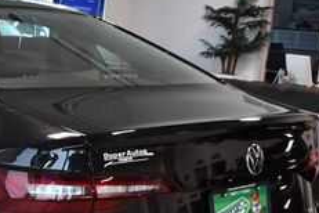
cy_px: 188
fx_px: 735
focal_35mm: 83
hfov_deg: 23.1
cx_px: -28
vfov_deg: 16.3
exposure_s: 1/320
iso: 2500
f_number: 9
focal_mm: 20
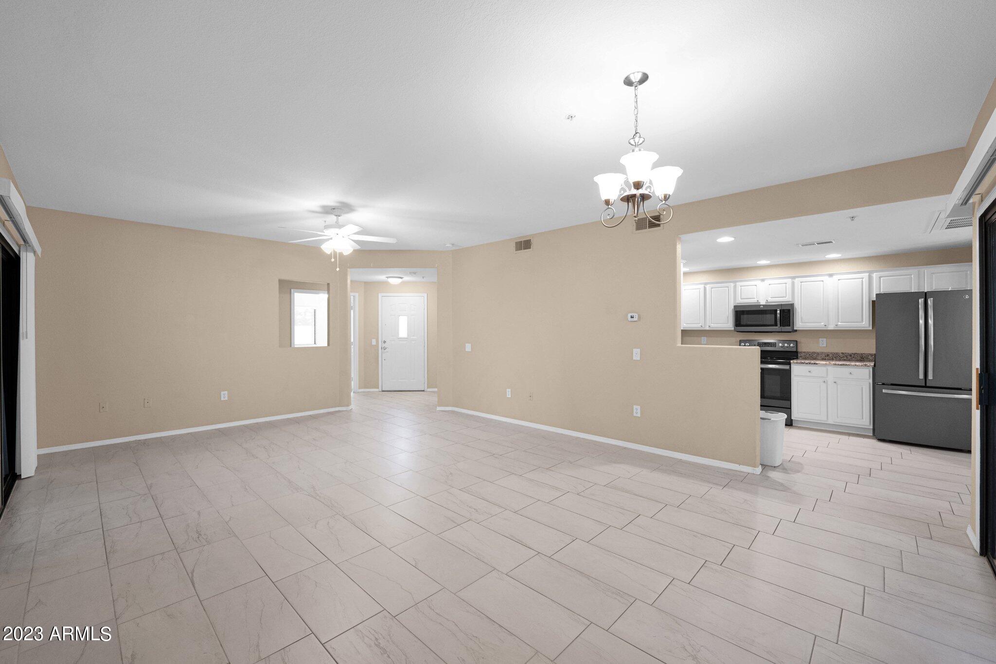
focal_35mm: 14
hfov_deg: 104.3
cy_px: 332
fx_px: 387
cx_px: 498
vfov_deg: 81.2
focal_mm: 14
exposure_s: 1/25
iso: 500
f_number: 4
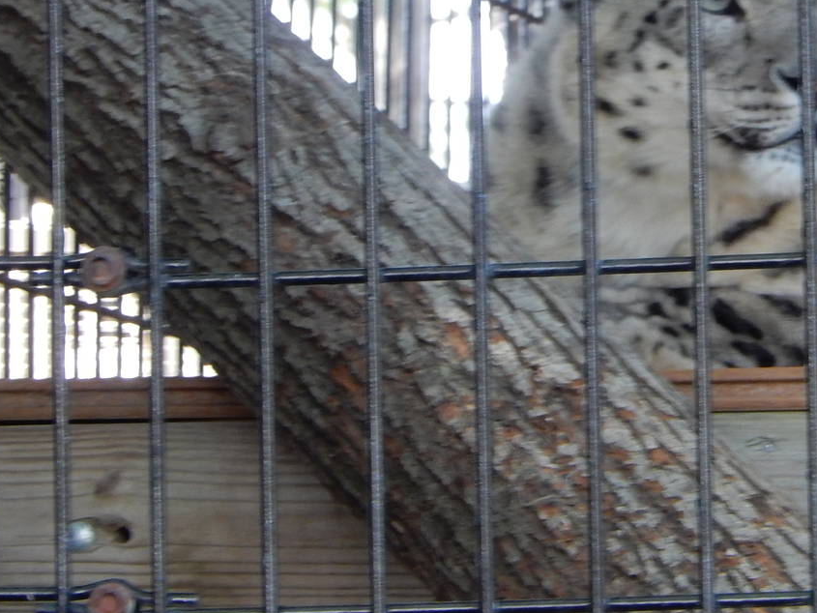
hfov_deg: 4.9
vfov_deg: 3.7
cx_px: 761
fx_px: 9607
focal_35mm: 407
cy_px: 105
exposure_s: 1/30
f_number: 5.8
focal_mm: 38.6
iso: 320
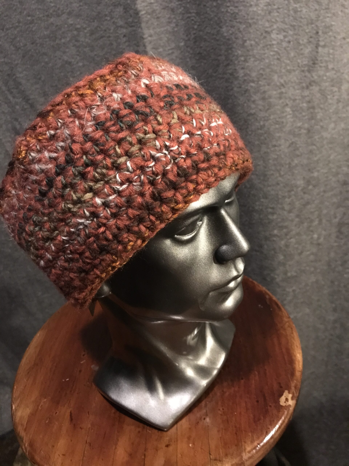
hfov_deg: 49.7
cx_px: 174
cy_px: 233
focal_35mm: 28
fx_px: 376
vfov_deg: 63.4
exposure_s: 1/4
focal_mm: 3.99
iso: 160
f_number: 1.8
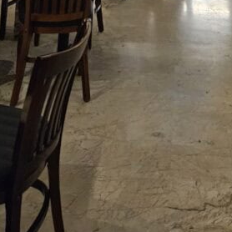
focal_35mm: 75
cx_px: 198
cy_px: -179
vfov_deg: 18.4
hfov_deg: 22.6
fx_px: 569
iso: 800
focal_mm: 5.4
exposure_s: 1/60
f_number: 1.8
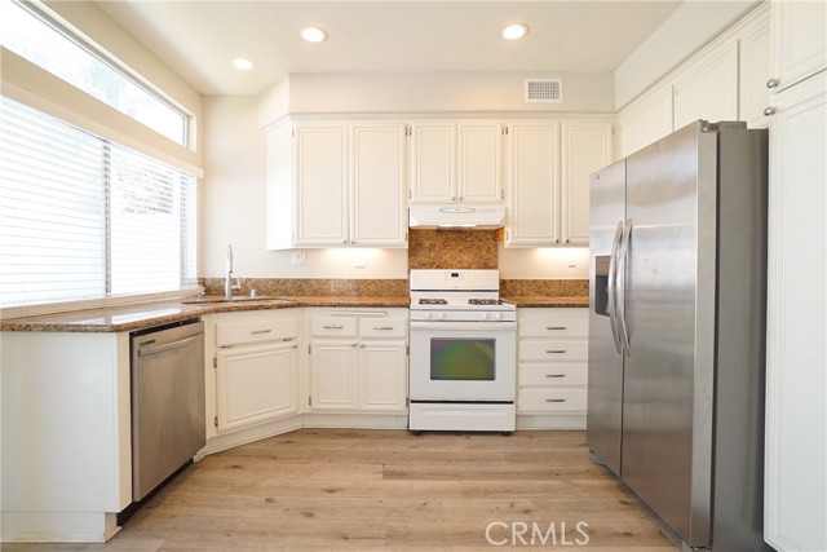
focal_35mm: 16
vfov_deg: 73.8
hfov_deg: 96.7
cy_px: 276
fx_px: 368
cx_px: 414
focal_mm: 11
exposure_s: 1/60
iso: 800
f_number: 8
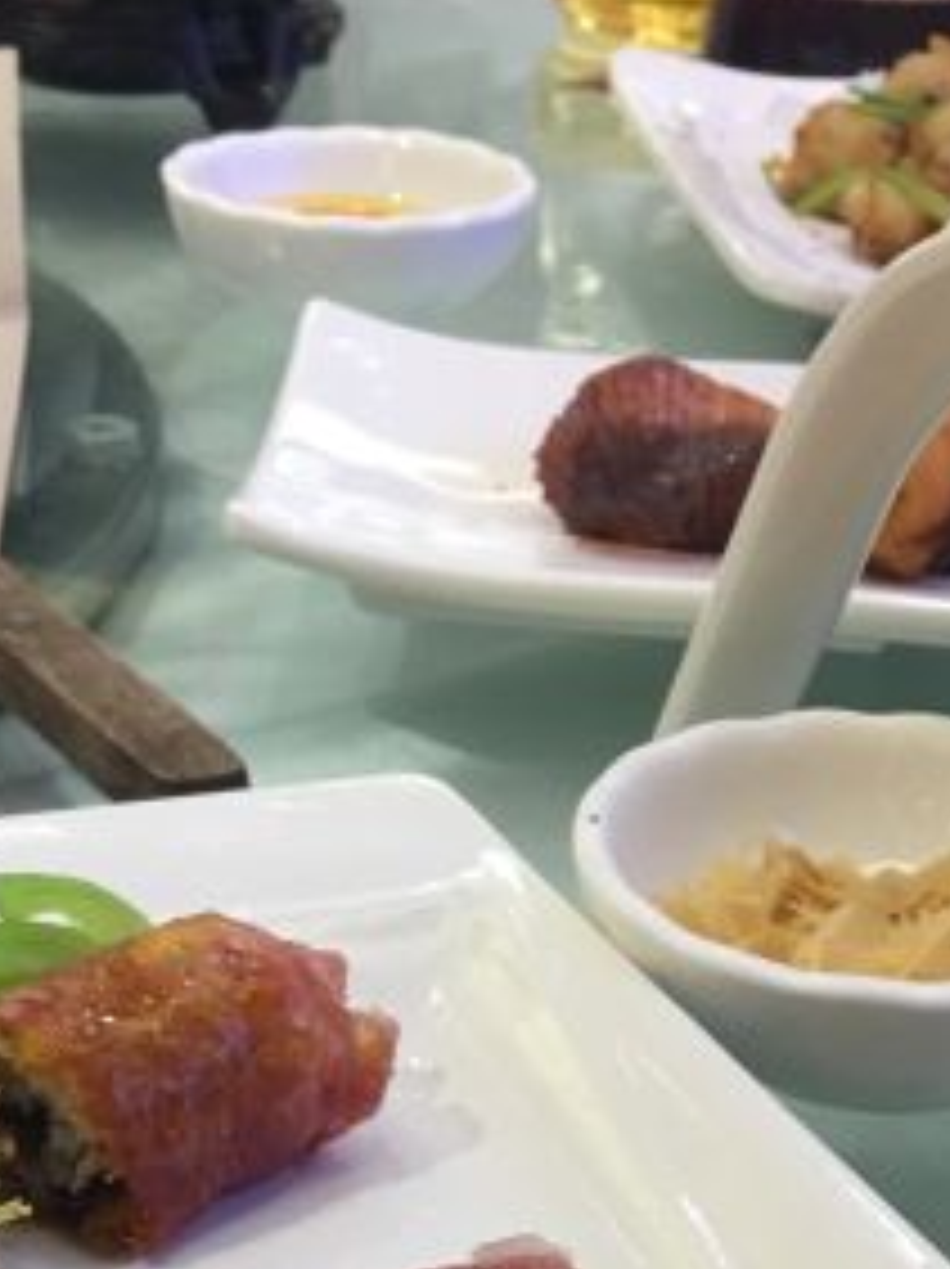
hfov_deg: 20.2
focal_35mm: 72
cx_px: 214
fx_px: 2639
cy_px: 1552
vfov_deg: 24.3
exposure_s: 1/33
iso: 50
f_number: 2.2
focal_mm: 4.15
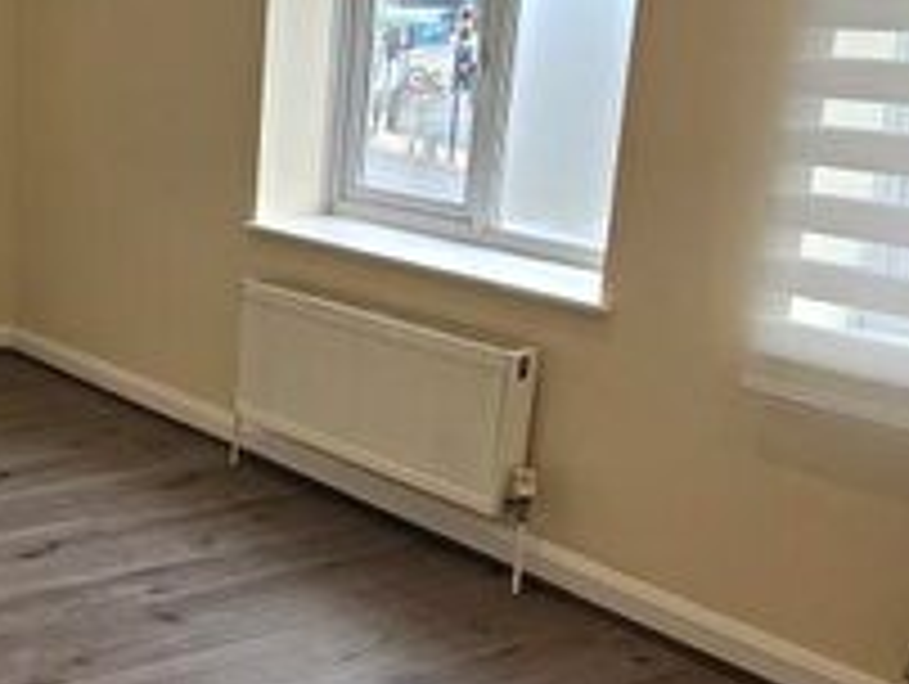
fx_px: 1183
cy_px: 308
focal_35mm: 45
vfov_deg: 32.2
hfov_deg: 38.2
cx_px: 36
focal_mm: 2.2
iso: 50
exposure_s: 1/176
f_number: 2.2
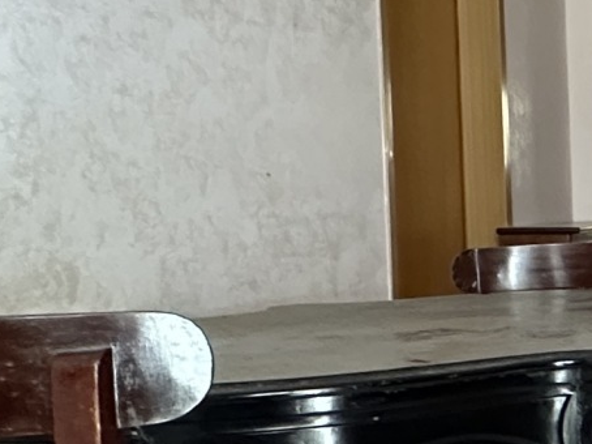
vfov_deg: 18.6
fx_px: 1350
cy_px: 244
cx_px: 1380
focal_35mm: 79
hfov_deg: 15.4
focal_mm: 2.22
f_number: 2.2
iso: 400
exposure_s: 1/60
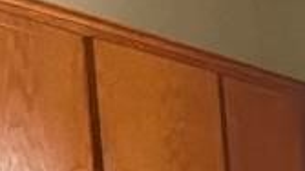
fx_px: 1407
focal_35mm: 174
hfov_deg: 9.9
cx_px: 862
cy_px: 549
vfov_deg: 6.3
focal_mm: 5.1
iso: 500
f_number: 1.6
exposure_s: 1/59
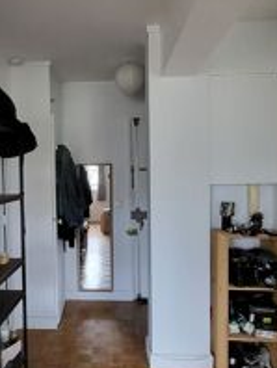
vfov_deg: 63.3
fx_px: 298
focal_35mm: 28
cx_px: 86
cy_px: 196
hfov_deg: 48.7
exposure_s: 1/30
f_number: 2.2
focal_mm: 1.74
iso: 500
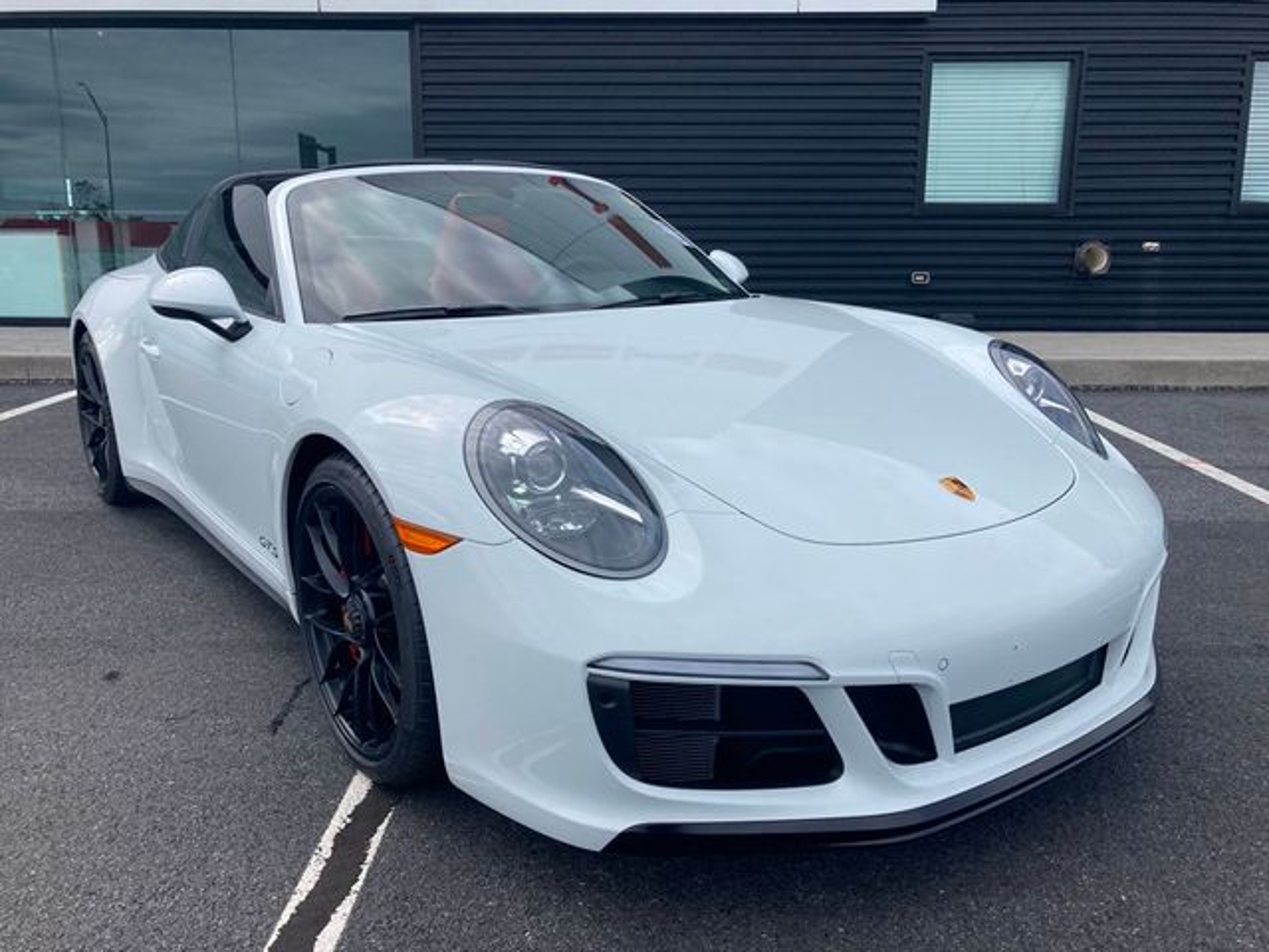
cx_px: 634
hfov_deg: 63.4
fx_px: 1026
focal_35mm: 28
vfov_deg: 49.7
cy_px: 476
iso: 20
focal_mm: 3.99
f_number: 1.8
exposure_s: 1/1600
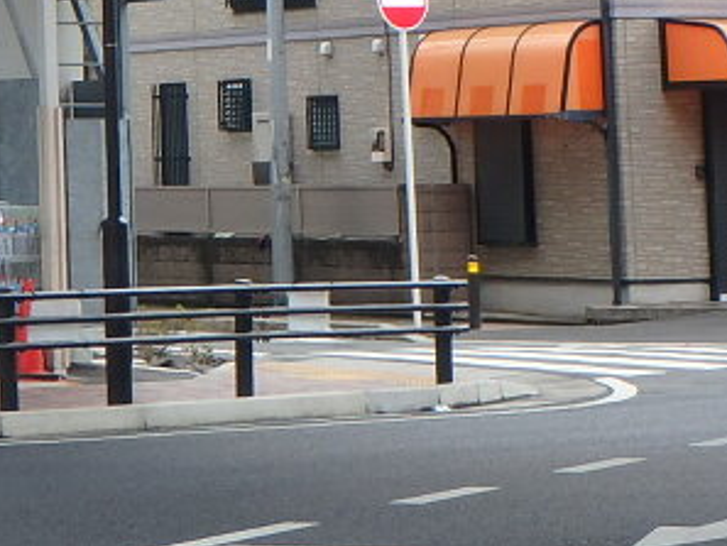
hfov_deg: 11.9
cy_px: -196
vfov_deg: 9.3
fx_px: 3299
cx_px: -401
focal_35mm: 157
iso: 125
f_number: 5.2
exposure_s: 1/250
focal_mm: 8.7
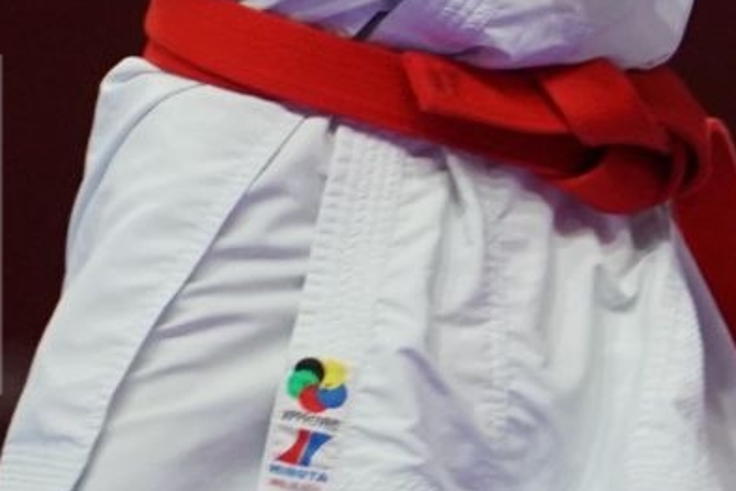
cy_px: -439
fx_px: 33417
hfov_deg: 1.3
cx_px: 1095
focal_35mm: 1634
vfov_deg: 0.8
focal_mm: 239
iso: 2500
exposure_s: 1/1000
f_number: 4
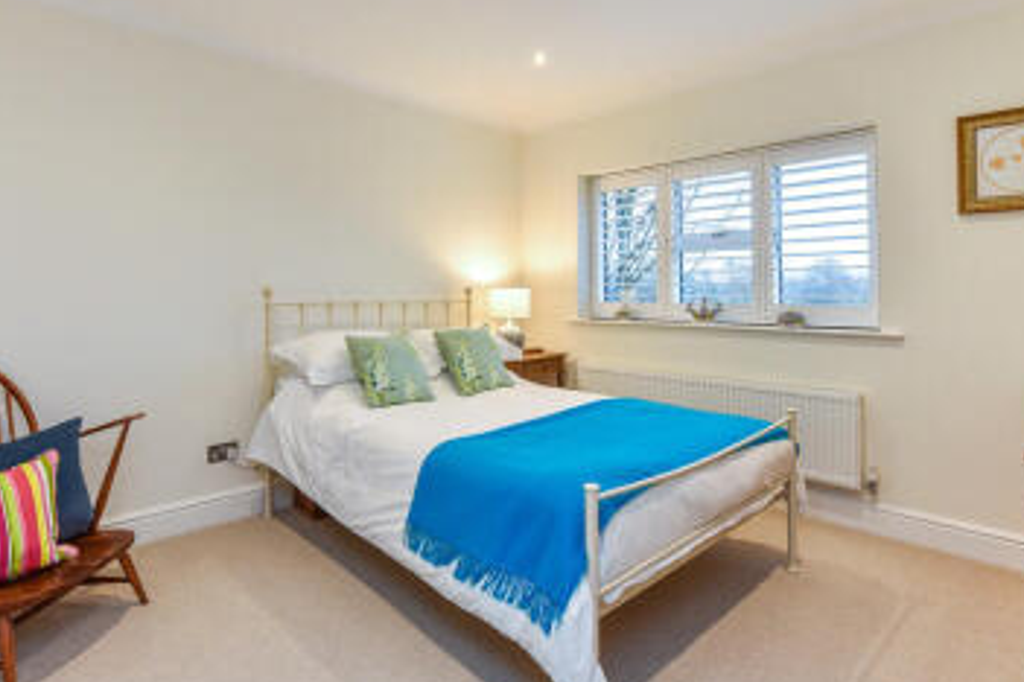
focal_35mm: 19
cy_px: 299
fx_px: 540
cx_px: 455
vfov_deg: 64.3
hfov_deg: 86.6
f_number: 9
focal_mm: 14
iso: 640
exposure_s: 1/13
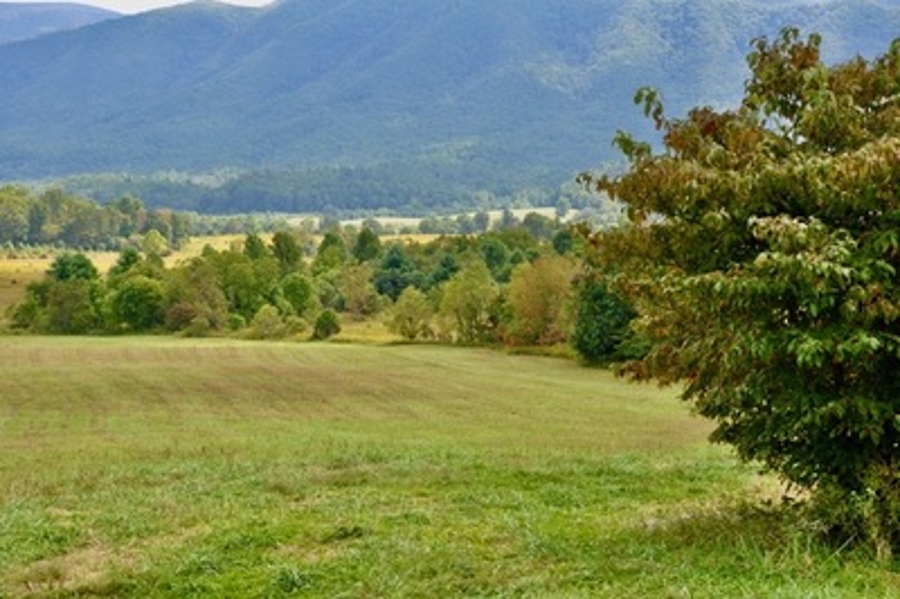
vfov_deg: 18.9
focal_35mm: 72
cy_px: 300
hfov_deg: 28.1
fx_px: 1798
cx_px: 450
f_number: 7.1
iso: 200
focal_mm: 48
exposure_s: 1/200
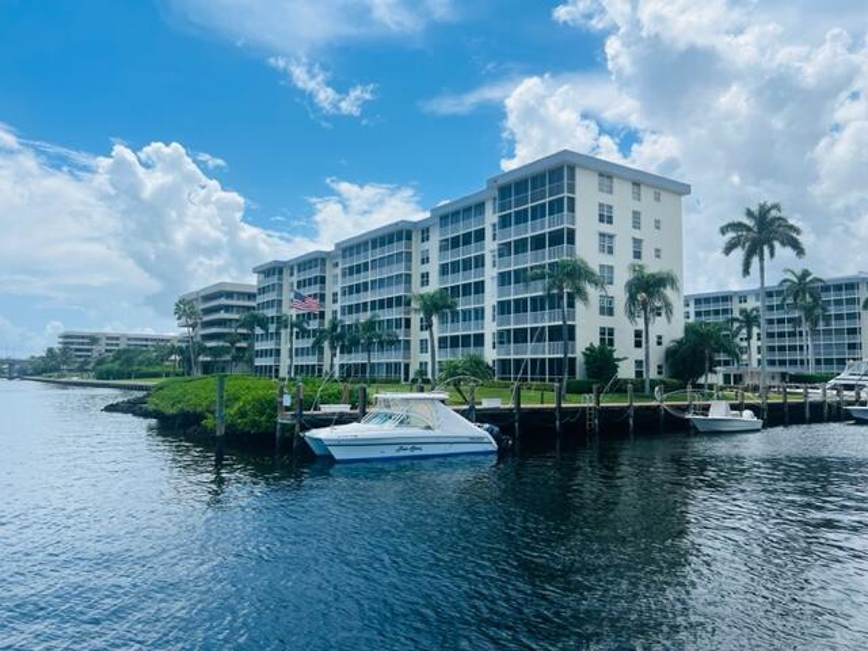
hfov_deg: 67.3
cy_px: 326
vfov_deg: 53.1
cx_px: 434
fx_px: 652
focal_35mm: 26
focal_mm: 5.7
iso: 50
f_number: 1.5
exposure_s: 1/6993
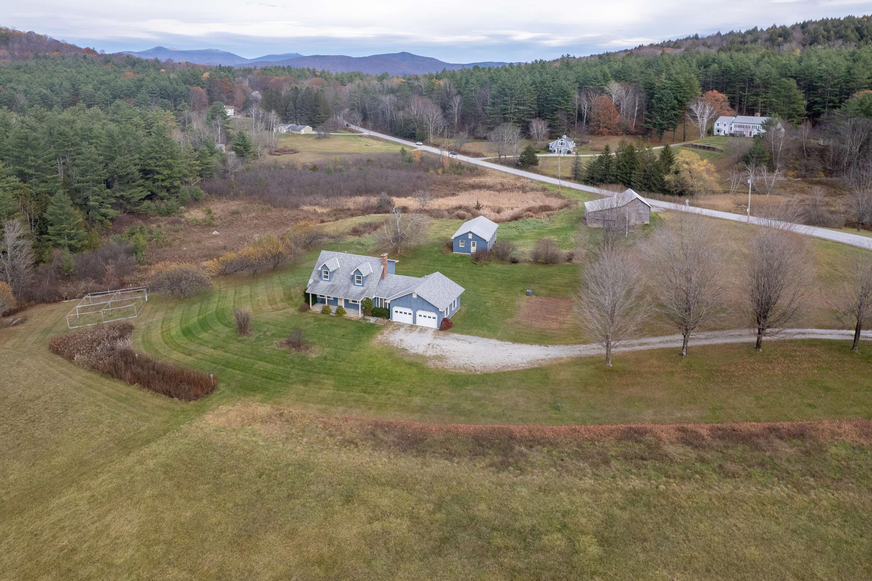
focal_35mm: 23
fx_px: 557
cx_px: 437
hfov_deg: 76.1
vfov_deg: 55.1
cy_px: 288
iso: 140
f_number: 2.8
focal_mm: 8.38
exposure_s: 1/100
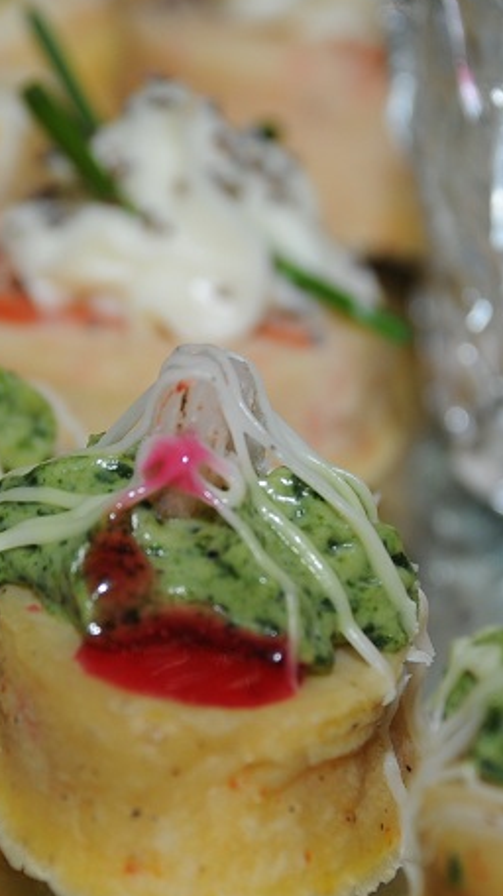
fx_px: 9927
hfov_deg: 2.9
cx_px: 102
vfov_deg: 5.2
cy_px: 431
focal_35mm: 418
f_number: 5.6
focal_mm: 135
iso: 200
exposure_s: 1/60
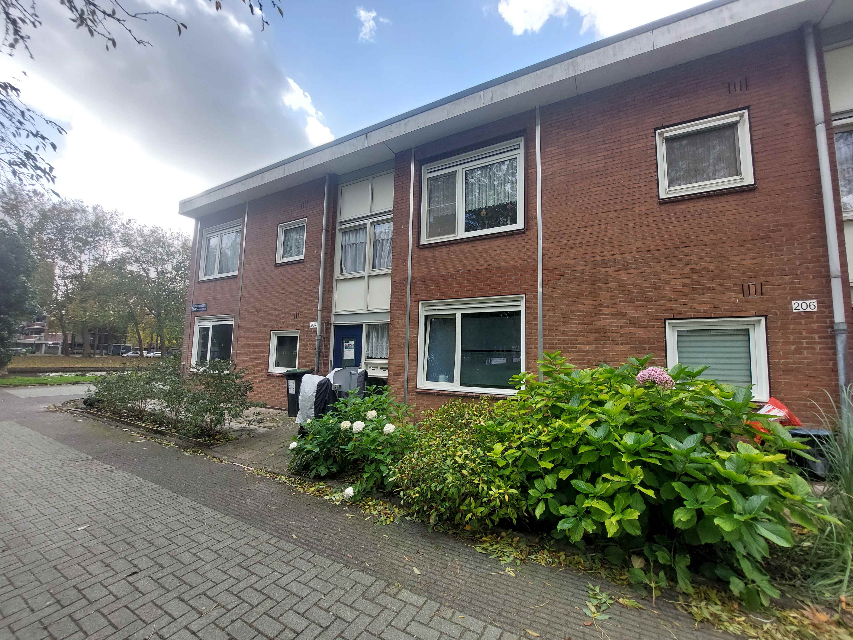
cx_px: 426
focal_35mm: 13
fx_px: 320
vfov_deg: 89.9
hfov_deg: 106.2
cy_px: 320
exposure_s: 1/271
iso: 50
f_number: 2.2
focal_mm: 1.74
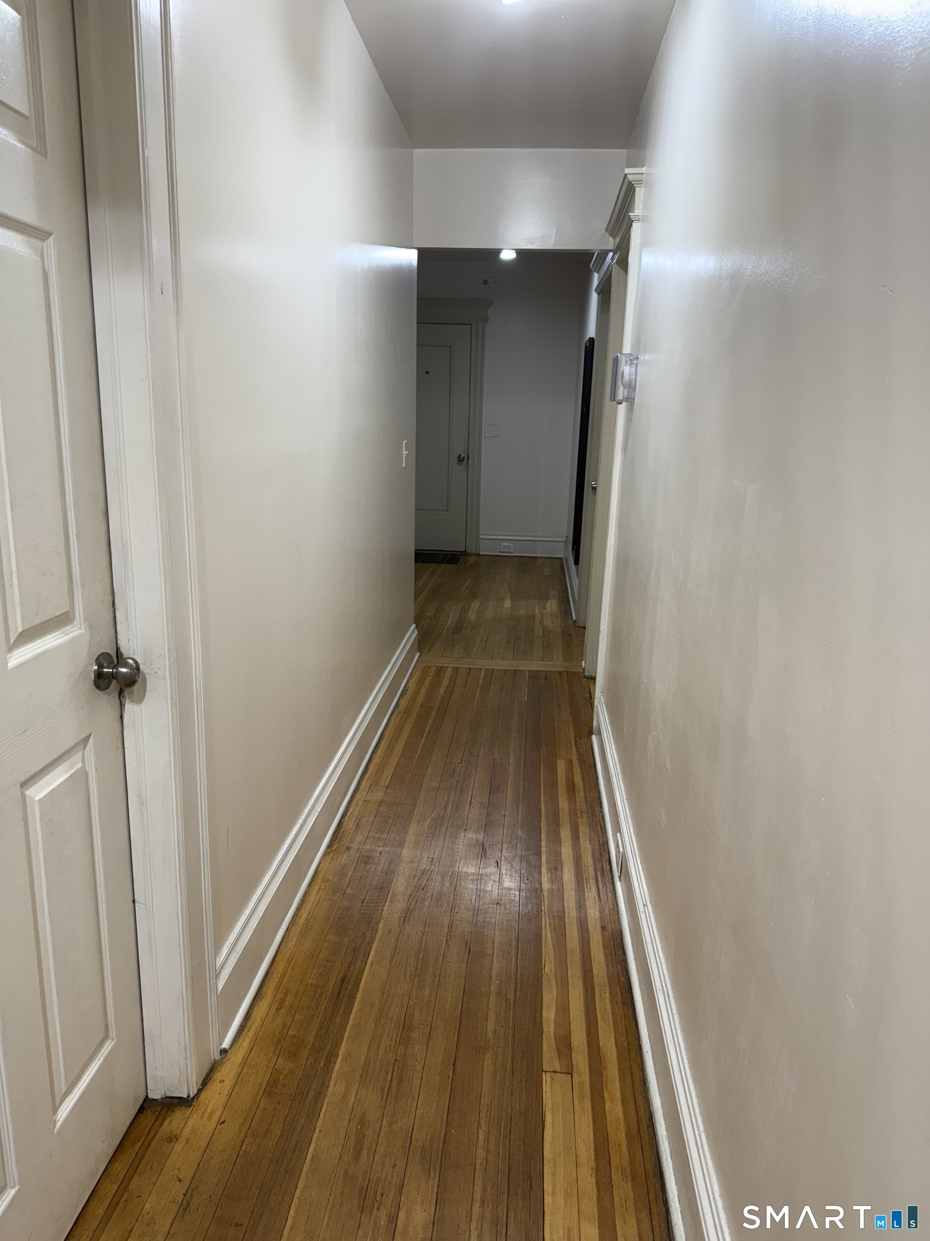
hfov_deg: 56.8
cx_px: 465
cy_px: 620
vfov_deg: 71.6
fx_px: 860
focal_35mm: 24
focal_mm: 6.76
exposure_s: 1/120
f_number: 1.78
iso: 125
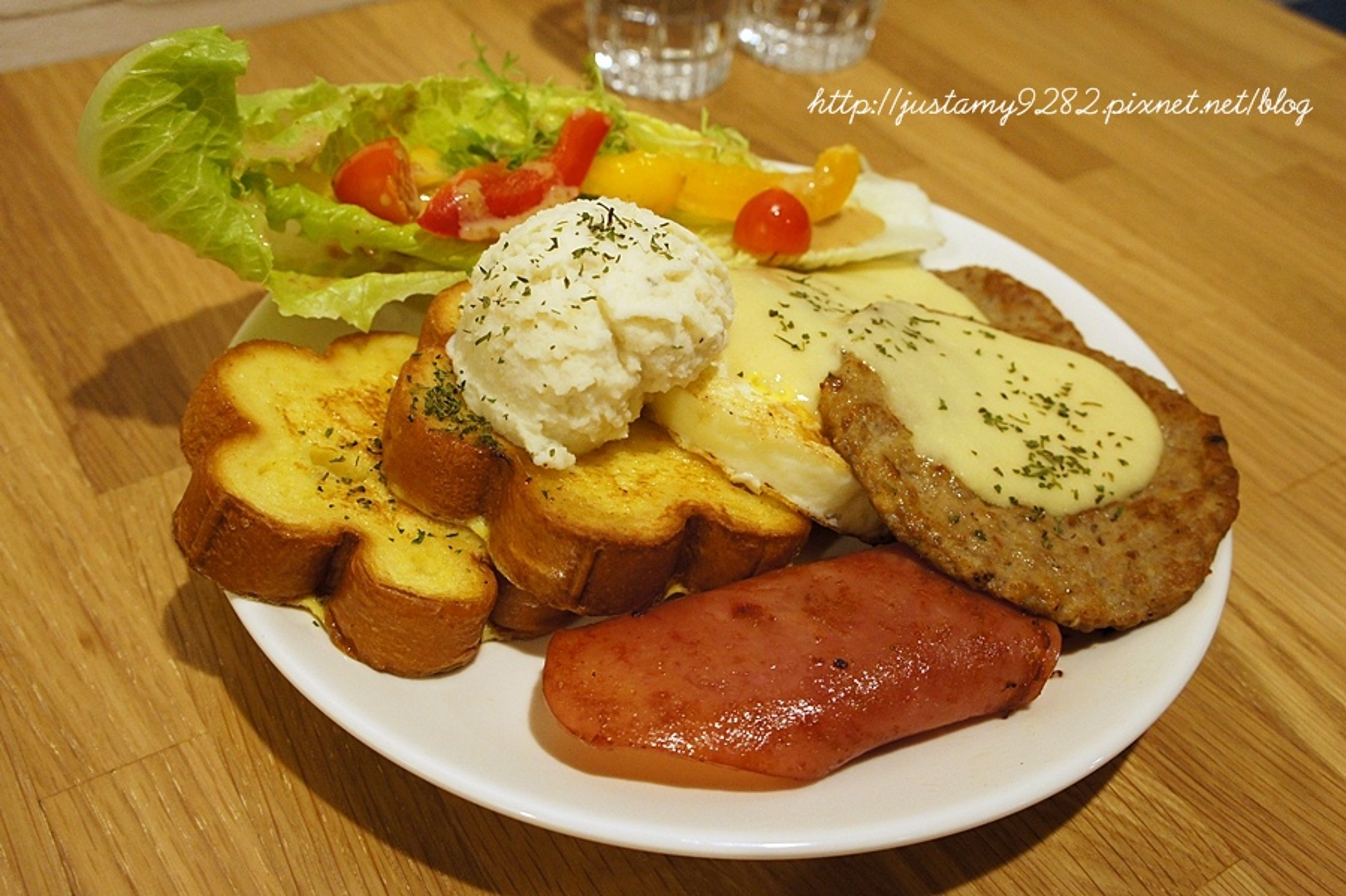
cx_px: 673
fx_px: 1233
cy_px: 448
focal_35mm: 33
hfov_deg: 57.2
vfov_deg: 39.9
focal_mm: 22
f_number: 5.6
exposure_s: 1/30
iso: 1600
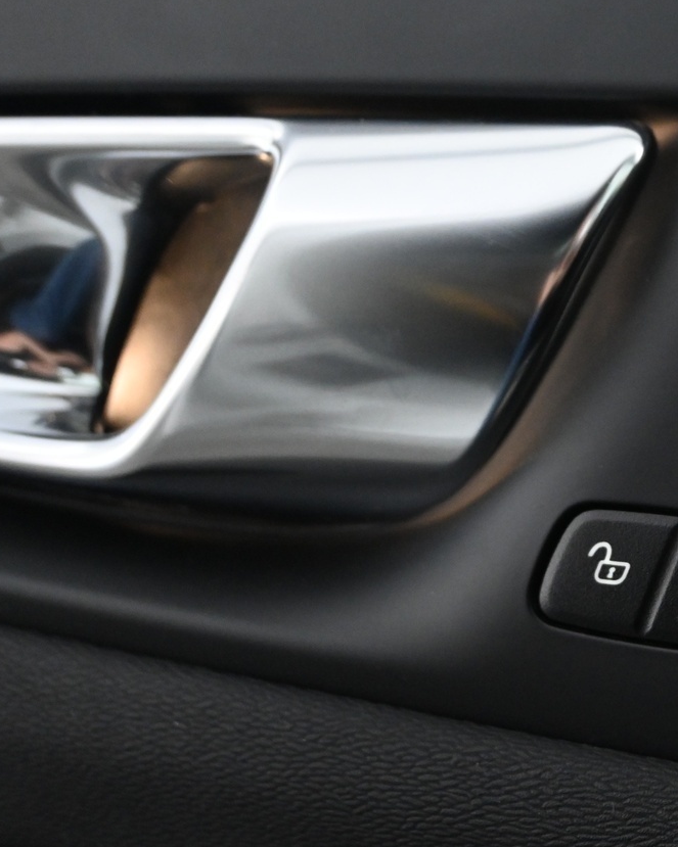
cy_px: 343
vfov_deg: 24.7
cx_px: 755
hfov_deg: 19.1
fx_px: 1932
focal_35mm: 77
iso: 2500
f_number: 4.5
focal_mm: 28
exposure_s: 1/40
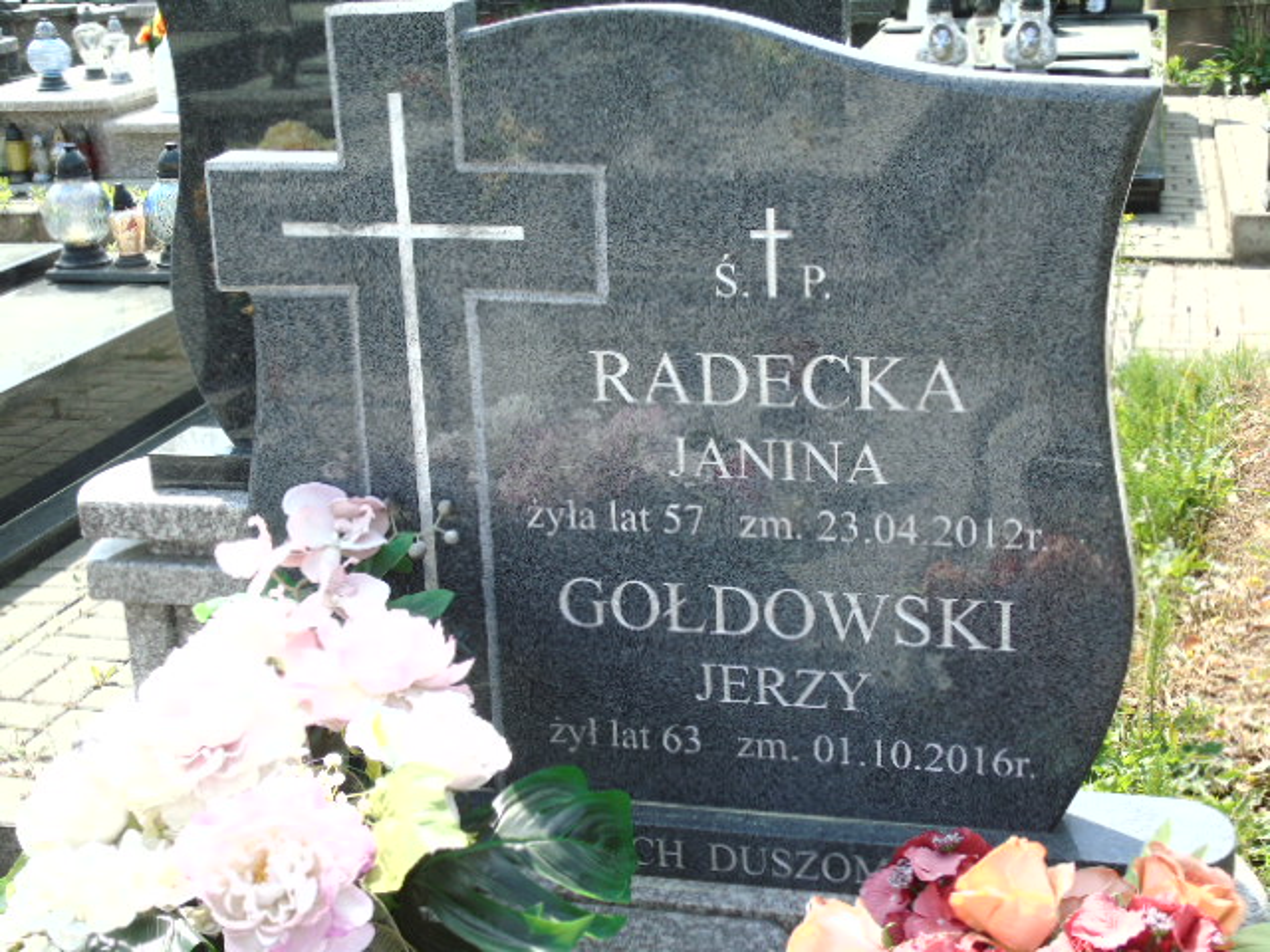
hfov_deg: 35.5
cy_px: 476
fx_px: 1981
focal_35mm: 54
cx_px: 635
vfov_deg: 27.0
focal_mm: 9.6
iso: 80
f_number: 4.3
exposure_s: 1/200
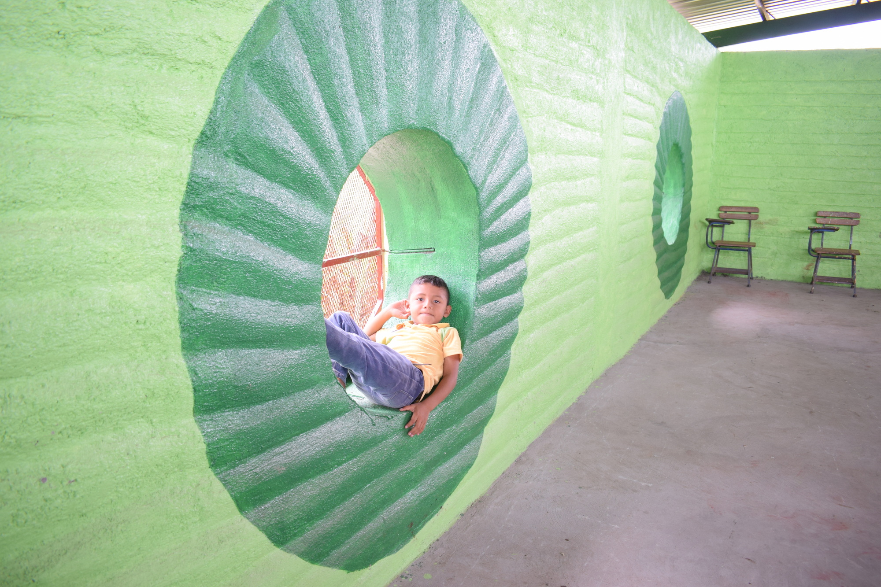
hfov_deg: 67.4
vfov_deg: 47.9
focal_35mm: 27
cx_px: 440
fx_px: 661
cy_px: 294
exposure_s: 1/80
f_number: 4
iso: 400
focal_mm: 18
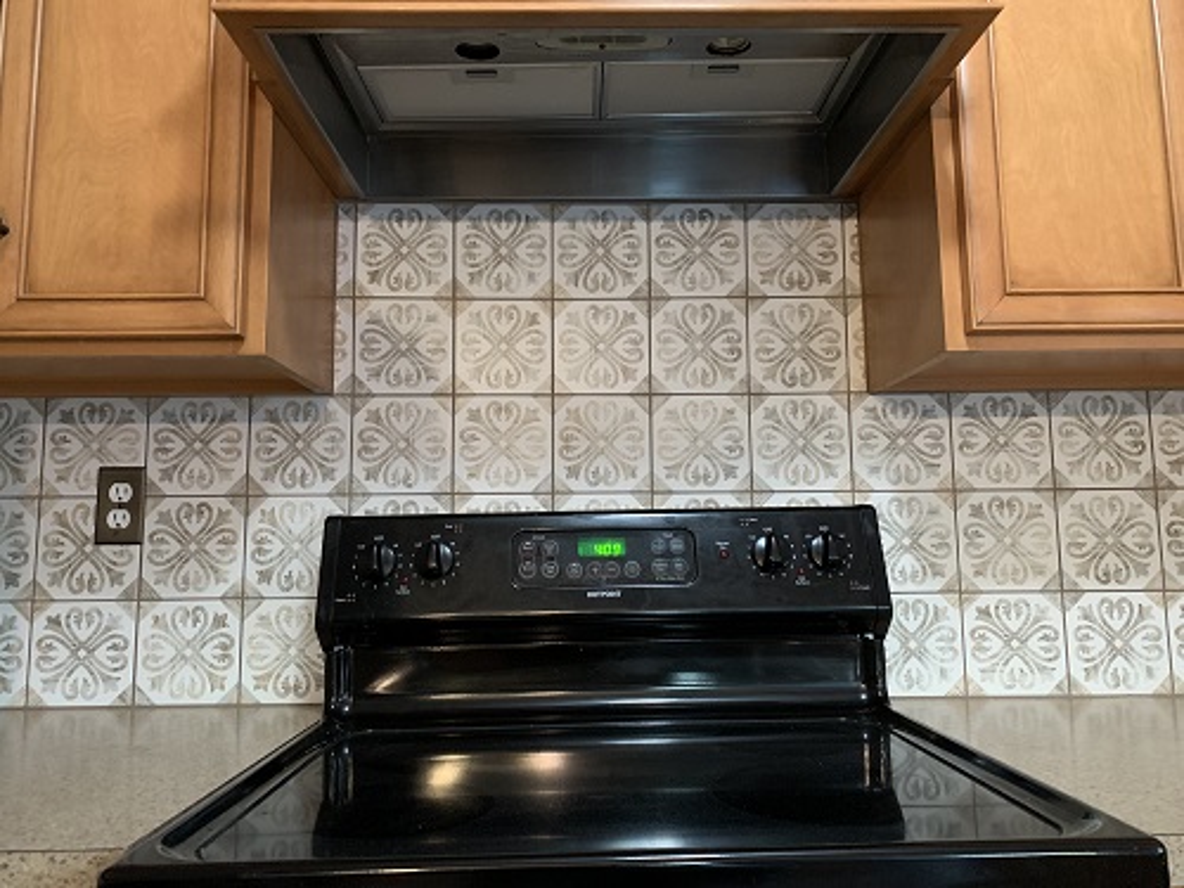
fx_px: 889
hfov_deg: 67.3
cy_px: 444
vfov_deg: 53.1
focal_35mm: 26
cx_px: 592
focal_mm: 4.25
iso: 640
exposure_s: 1/30
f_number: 1.8
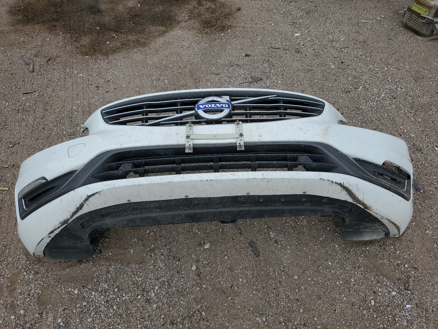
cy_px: 164
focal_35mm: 26
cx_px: 219
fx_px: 329
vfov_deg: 53.1
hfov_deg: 67.3
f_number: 1.5
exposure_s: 1/3333
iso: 50
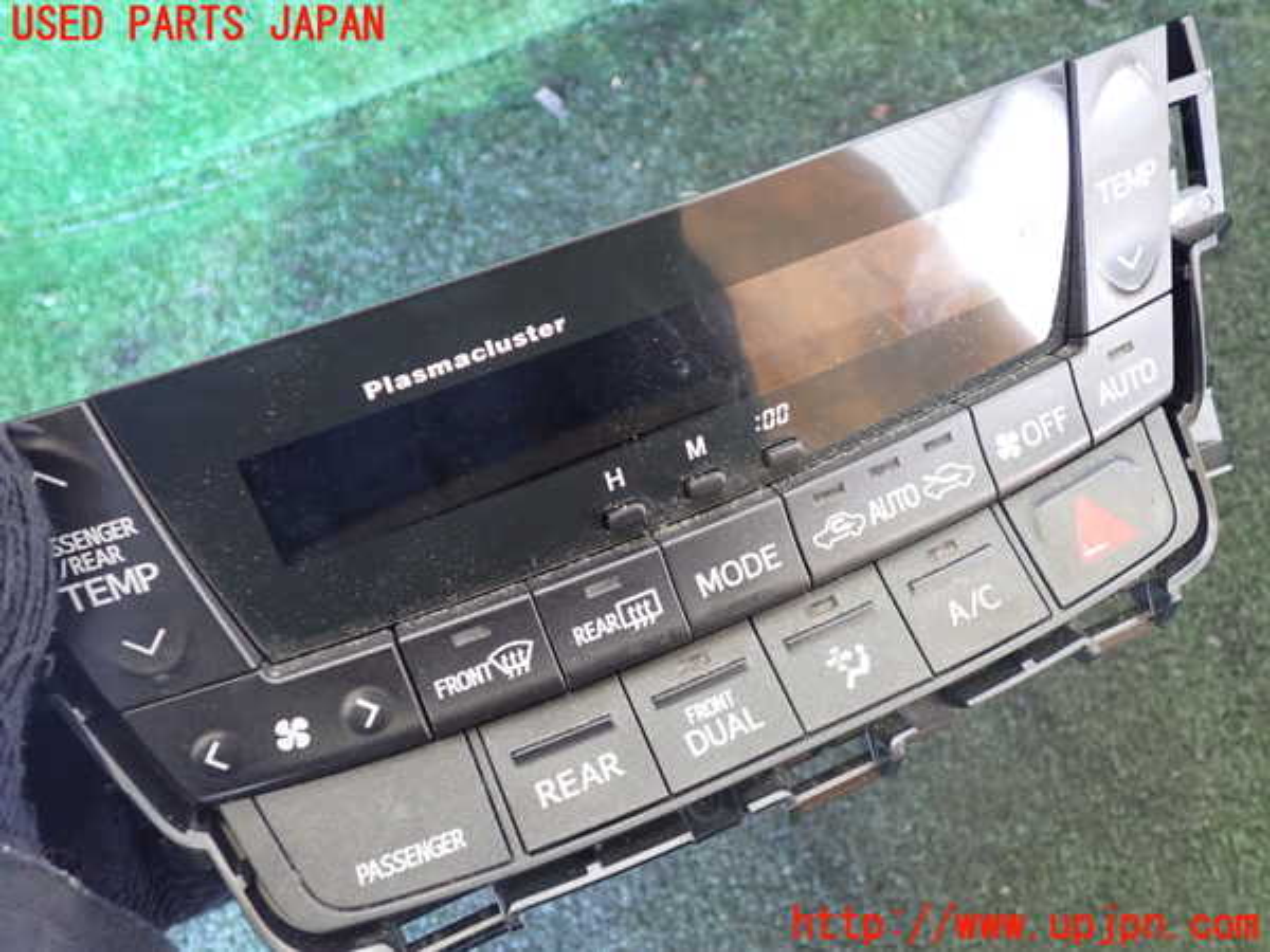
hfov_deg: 60.0
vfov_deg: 46.8
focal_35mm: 30
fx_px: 1101
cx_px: 635
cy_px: 476
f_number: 2.3
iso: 800
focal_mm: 5.4
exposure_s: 1/30
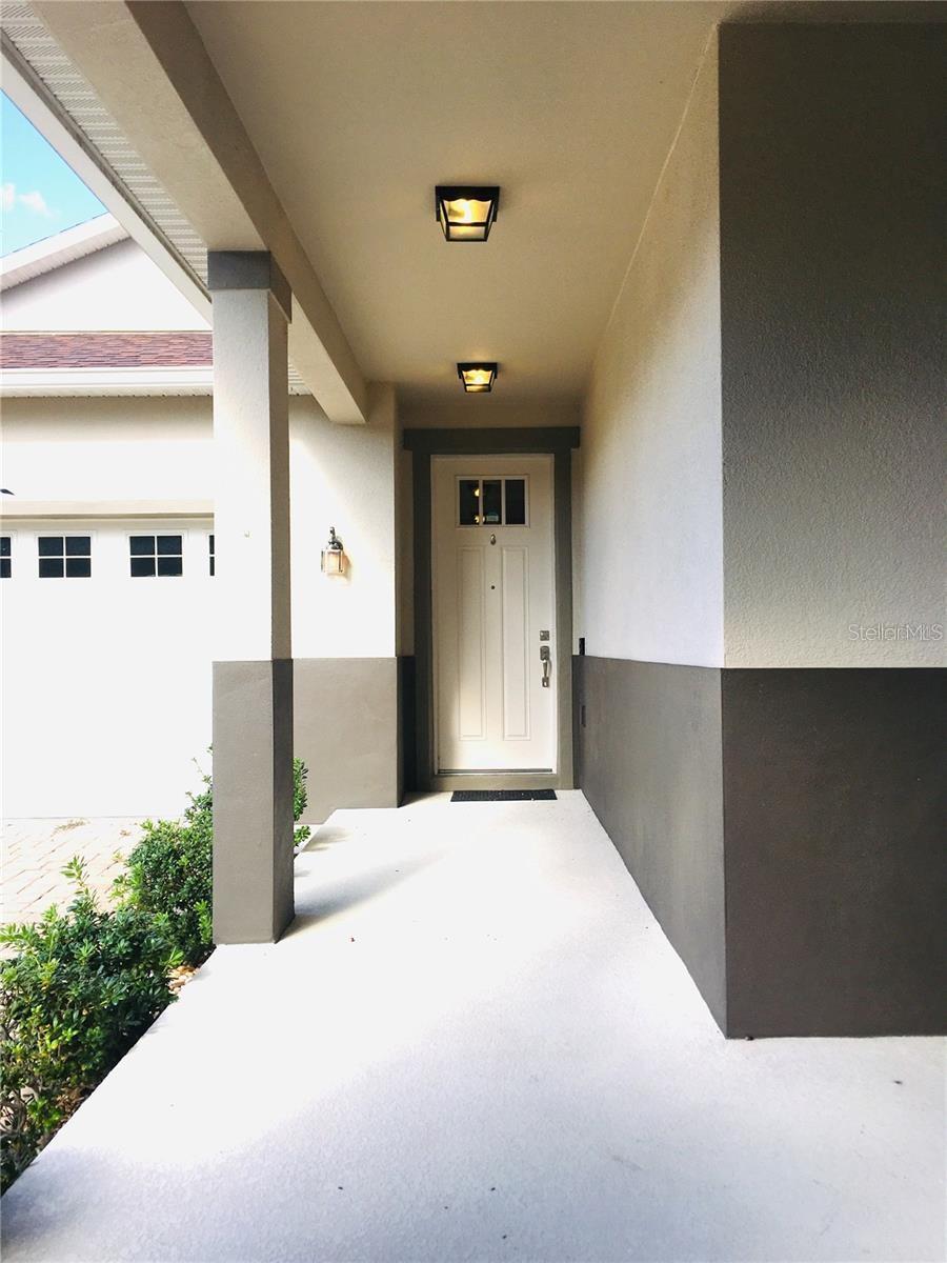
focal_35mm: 29
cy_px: 632
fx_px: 1058
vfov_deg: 61.7
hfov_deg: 48.2
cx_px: 474
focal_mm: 4.15
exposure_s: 1/519
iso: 25
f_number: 2.2
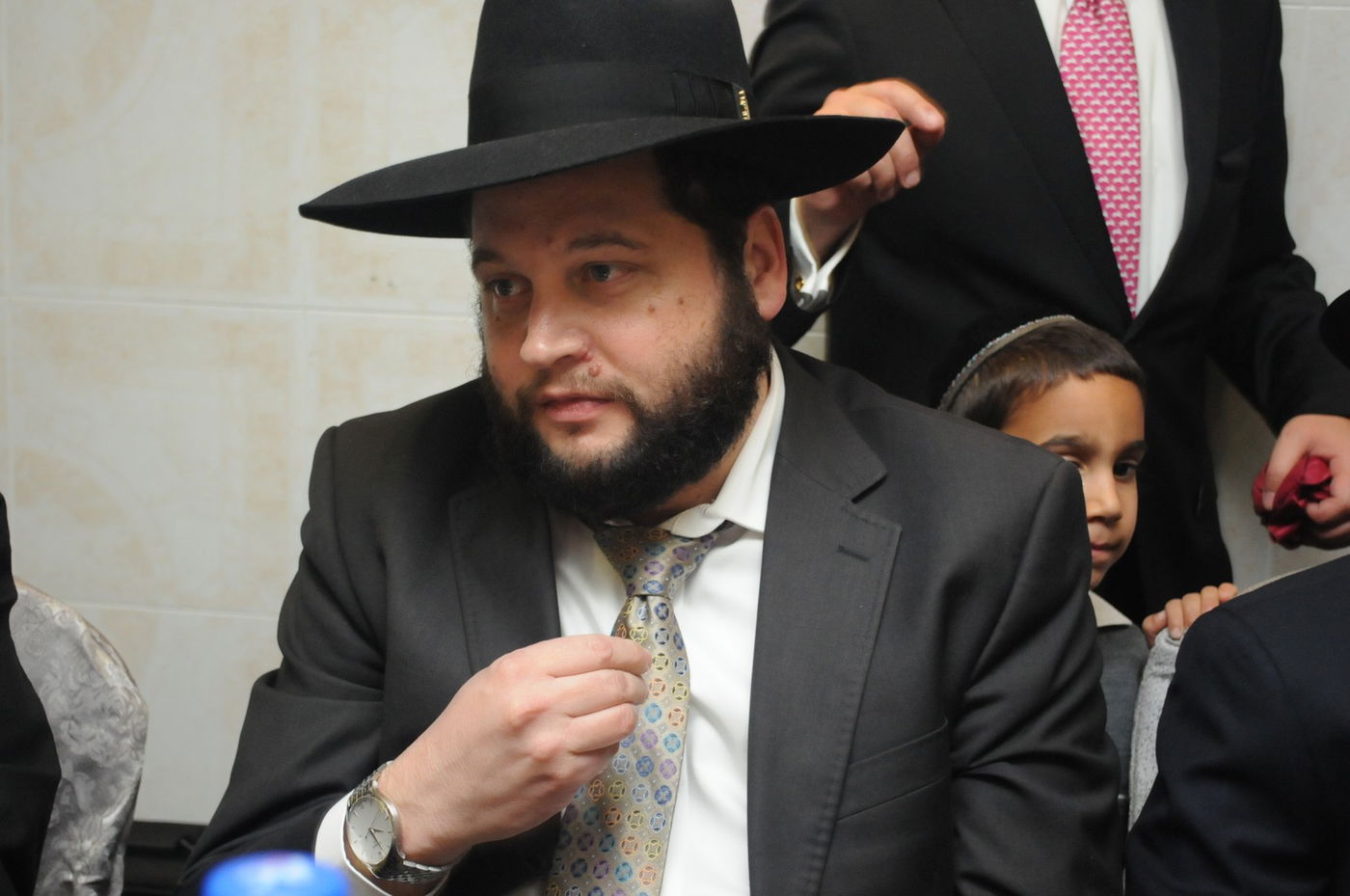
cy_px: 448
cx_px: 675
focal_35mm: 60
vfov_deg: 22.6
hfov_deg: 33.4
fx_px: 2247
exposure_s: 1/100
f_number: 5.3
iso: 1600
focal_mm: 40
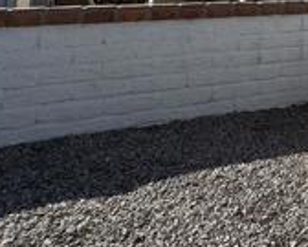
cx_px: 475
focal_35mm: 52
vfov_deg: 25.3
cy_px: -73
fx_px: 475
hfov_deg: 25.6
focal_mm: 2.22
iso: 50
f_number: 2.2
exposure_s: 1/4132
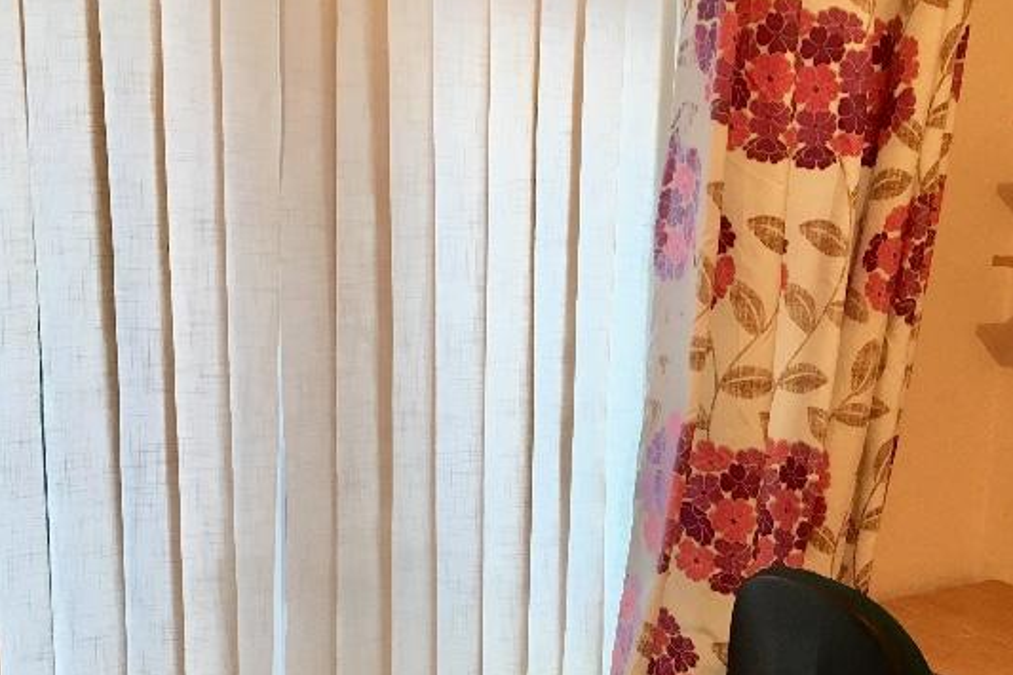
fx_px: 1631
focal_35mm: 58
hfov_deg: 34.1
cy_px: 589
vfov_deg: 22.9
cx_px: 696
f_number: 2.2
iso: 40
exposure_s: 1/33
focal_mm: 4.15
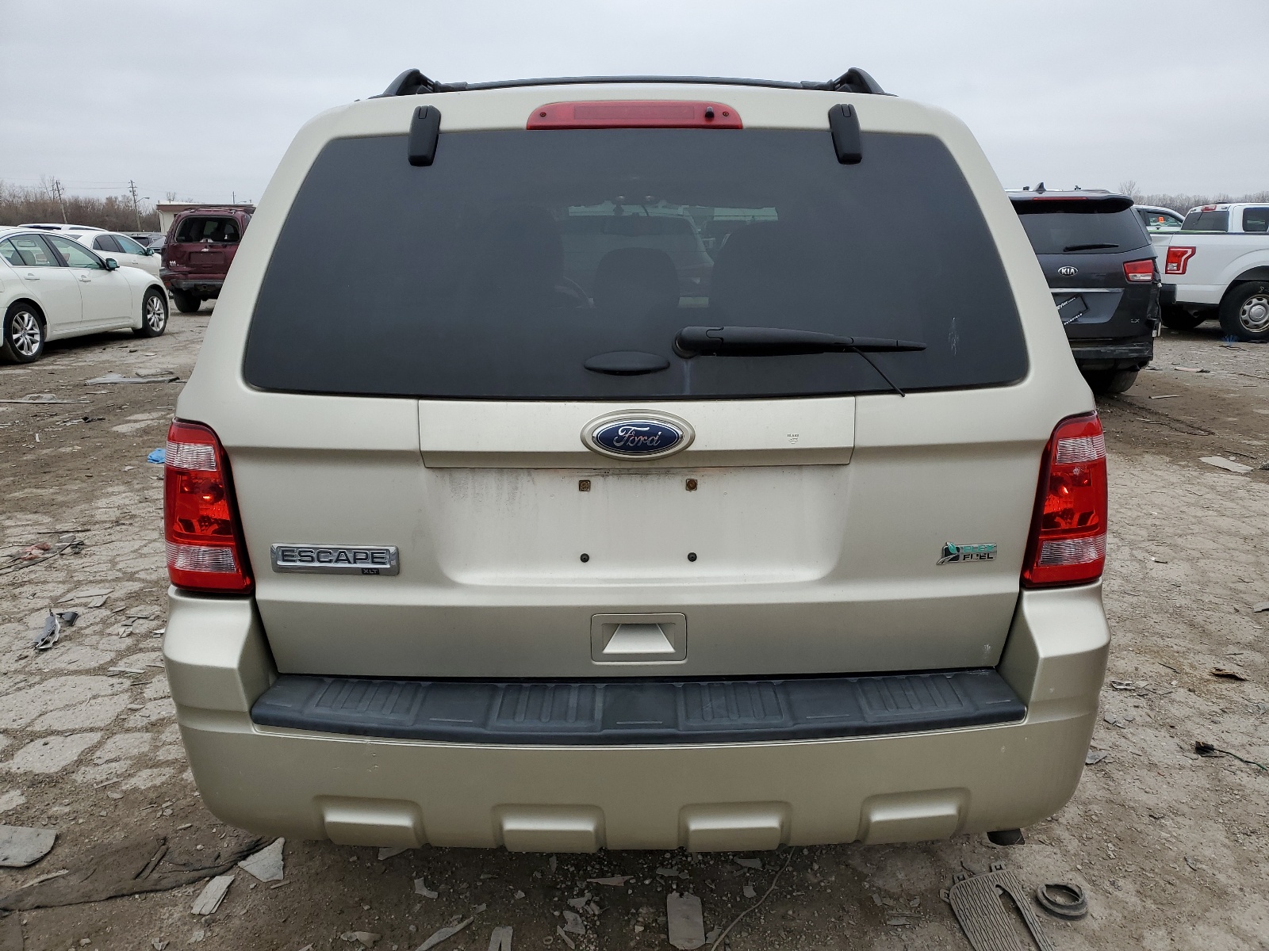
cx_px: 634
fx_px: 953
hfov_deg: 67.3
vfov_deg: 53.1
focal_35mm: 26
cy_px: 476
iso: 50
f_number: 1.5
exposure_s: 1/1429
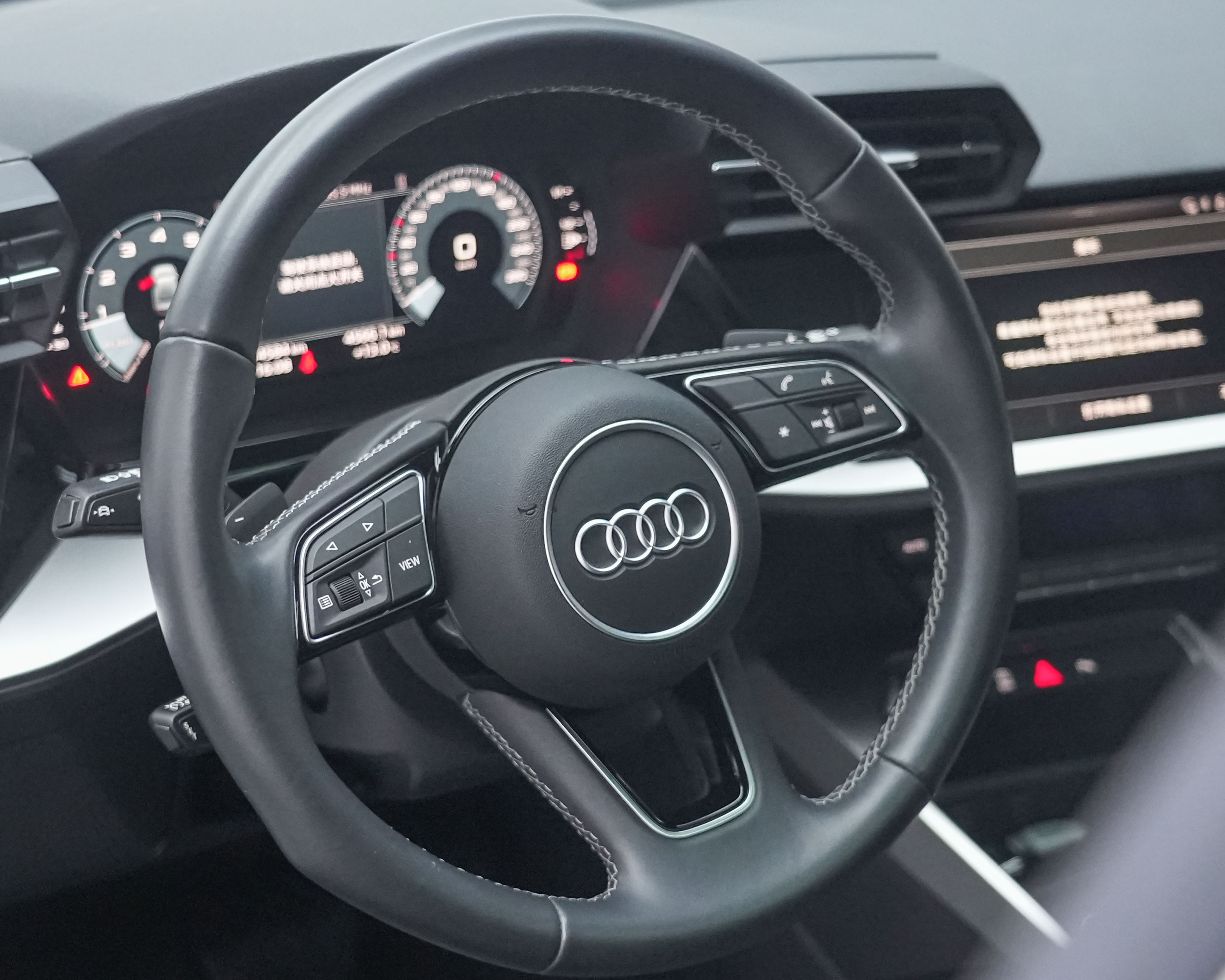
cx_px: 588
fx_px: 2393
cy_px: 518
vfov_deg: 23.1
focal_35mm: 66
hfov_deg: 28.7
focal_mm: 52
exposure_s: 1/100
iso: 12800
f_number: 4
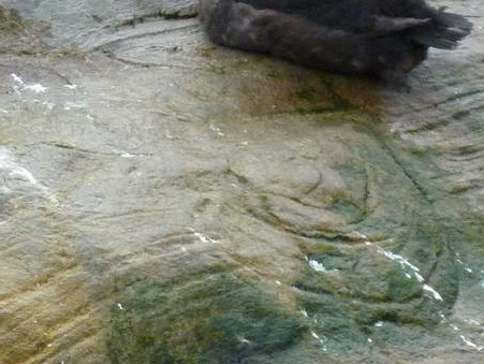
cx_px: -224
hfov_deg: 3.1
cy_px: -68
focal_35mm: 645
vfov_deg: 2.3
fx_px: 9026
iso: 400
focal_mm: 29.9
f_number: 4.5
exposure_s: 1/400
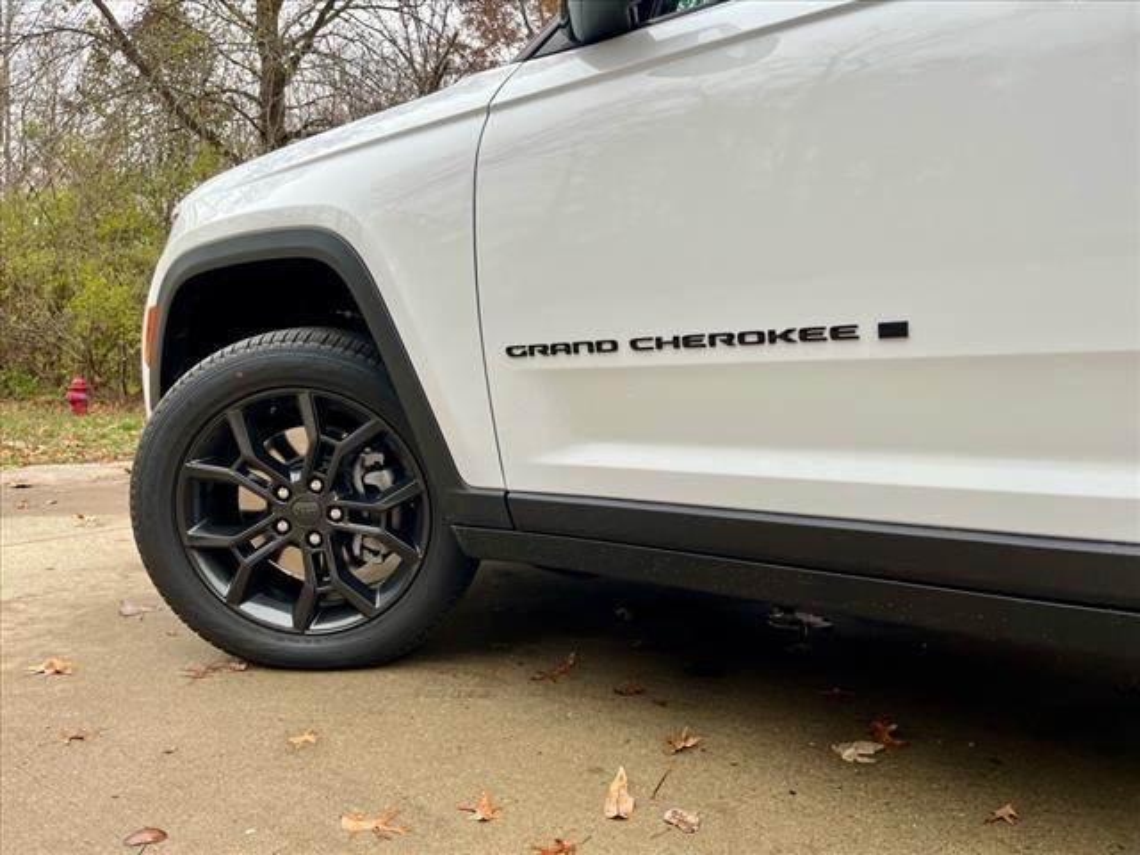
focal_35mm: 26
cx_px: 570
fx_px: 856
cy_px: 428
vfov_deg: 53.1
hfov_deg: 67.3
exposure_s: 1/425
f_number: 1.6
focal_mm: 5.1
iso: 50
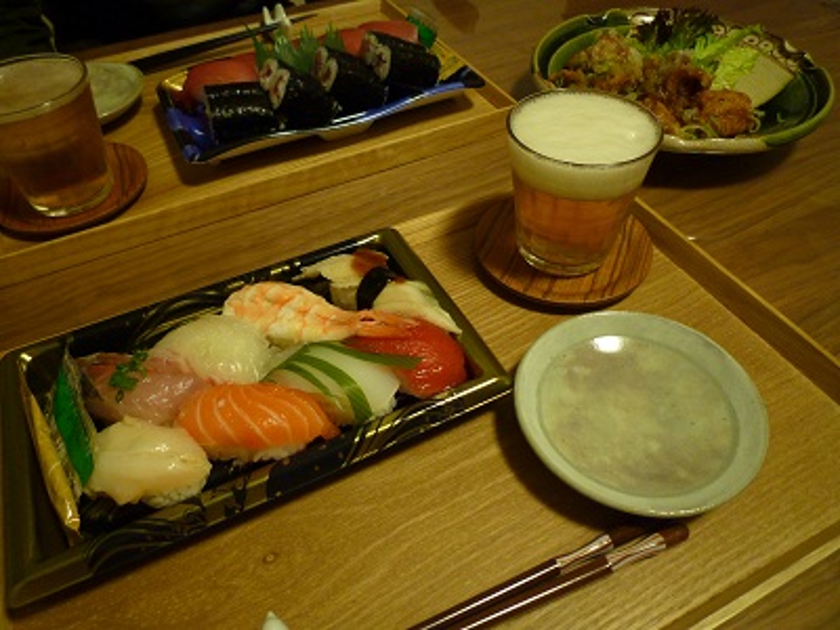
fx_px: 607
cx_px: 420
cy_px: 315
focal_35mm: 25
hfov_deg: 69.4
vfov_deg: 54.9
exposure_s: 1/30
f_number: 2.8
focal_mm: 4.4
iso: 200
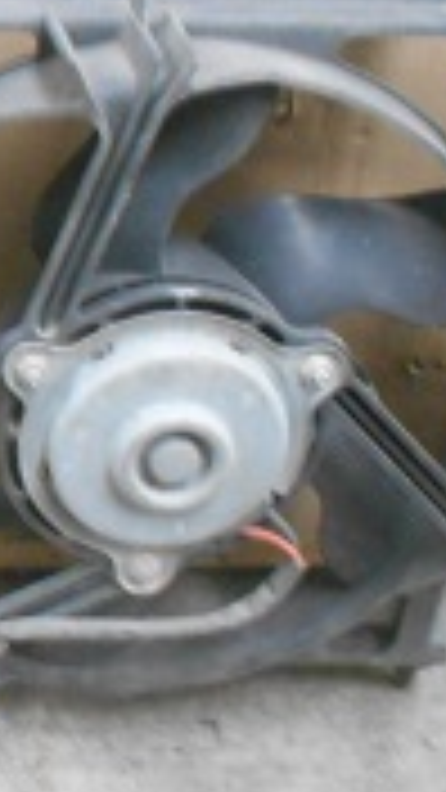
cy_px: 279
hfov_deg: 12.9
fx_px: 1808
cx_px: -315
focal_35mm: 86
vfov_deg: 24.6
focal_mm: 5.1
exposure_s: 1/8
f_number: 3.4
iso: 720
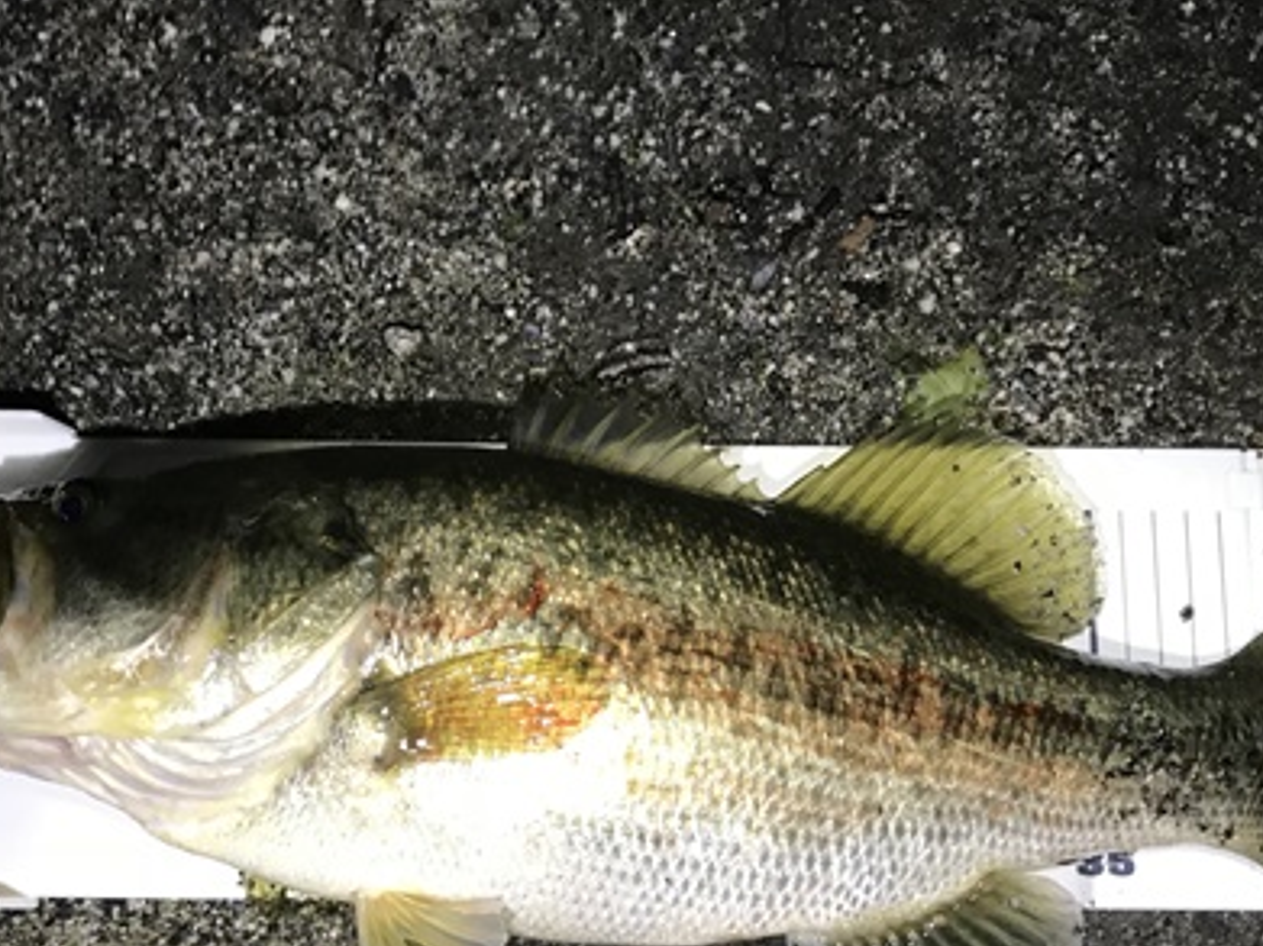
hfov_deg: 43.9
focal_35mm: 43
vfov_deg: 33.4
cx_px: 614
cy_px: 581
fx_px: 1568
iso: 40
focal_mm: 3.99
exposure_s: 1/17
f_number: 1.8
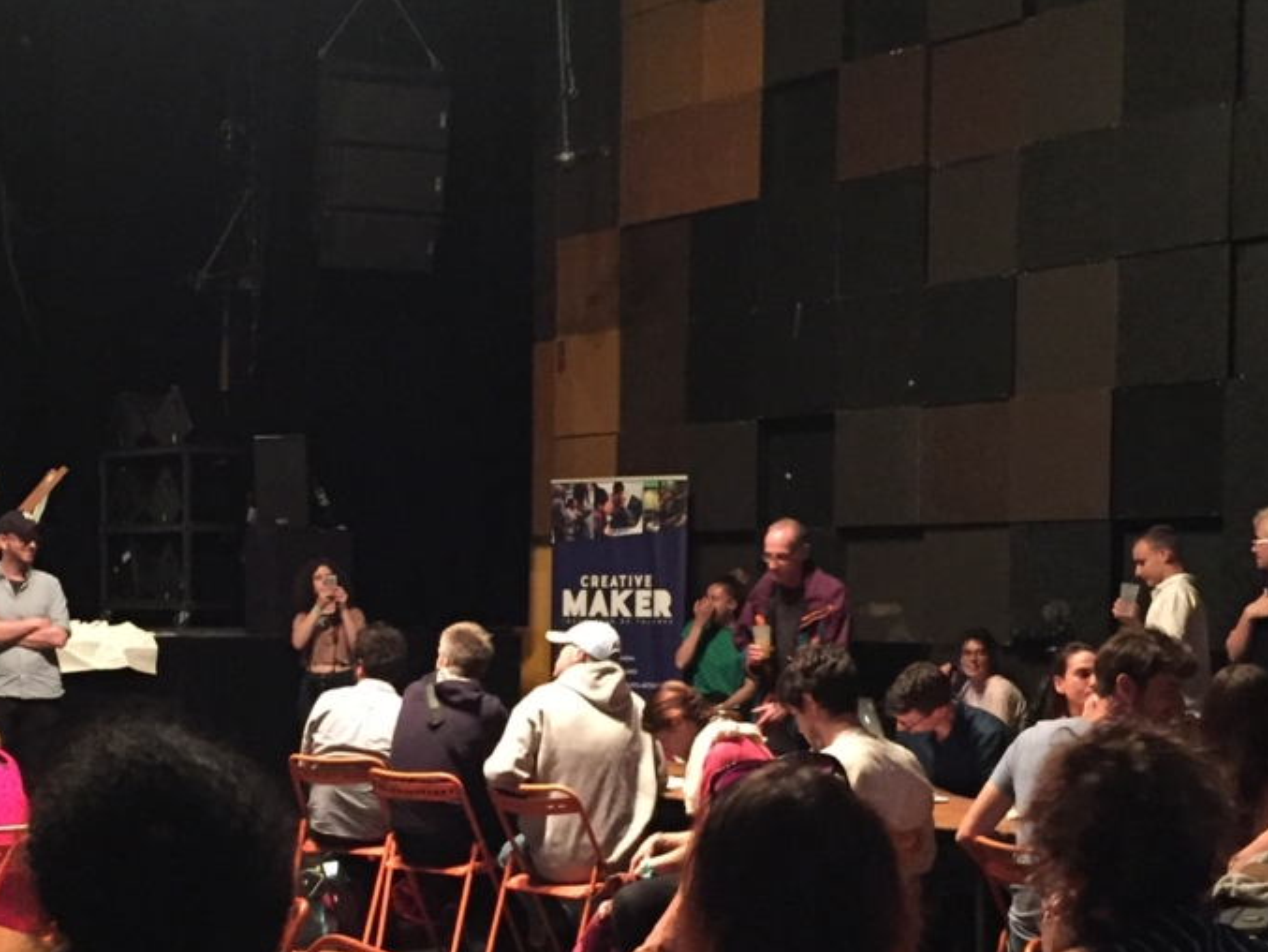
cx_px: 493
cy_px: 695
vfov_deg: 24.2
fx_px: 2198
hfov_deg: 32.1
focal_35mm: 60
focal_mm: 4.15
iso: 320
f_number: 2.2
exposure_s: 1/17
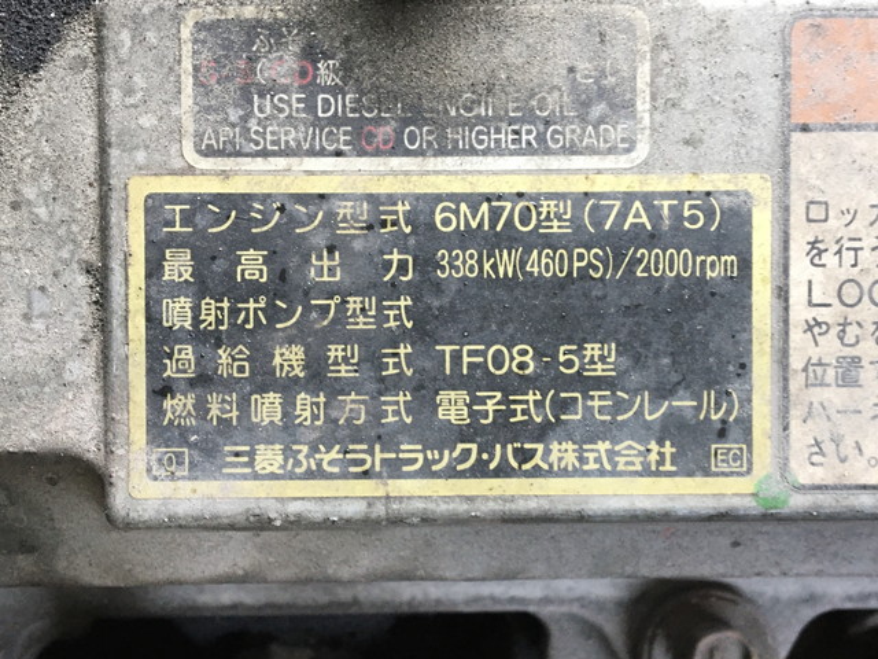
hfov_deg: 61.7
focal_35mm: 29
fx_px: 736
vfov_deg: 48.2
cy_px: 330
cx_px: 439
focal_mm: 4.15
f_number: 2.2
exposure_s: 1/30
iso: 40
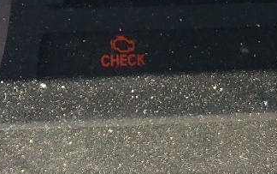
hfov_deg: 13.6
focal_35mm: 136
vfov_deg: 9.2
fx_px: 1027
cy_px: -149
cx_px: -231
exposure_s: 1/526
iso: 50
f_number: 1.5
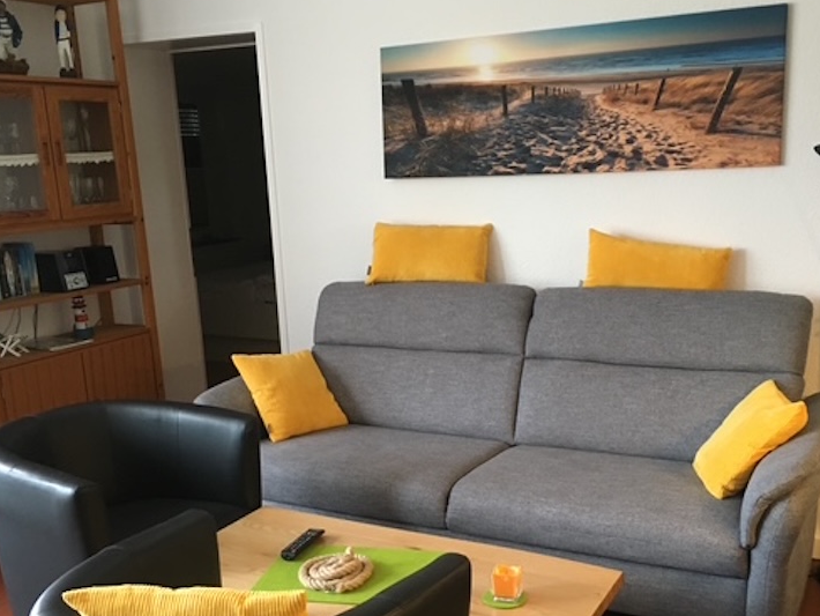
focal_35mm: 38
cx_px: 439
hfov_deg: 48.9
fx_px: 900
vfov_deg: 37.6
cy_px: 368
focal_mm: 4.15
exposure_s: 1/33
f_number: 2.2
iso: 250
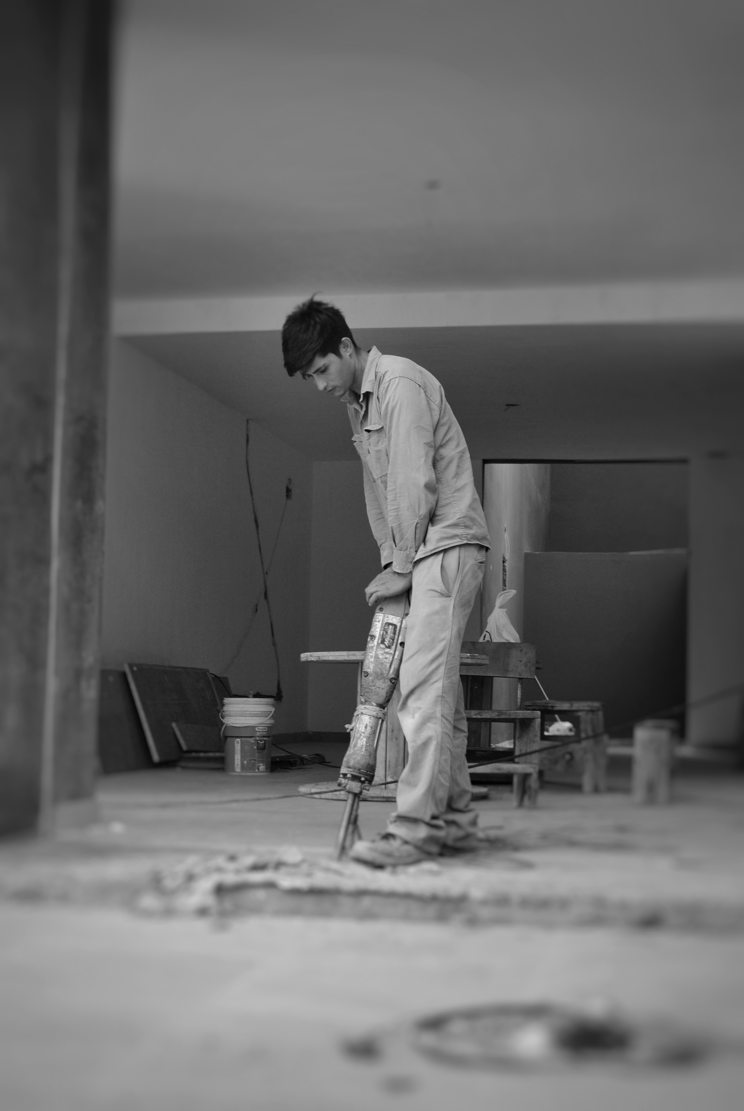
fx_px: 1576
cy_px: 556
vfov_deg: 38.8
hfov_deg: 26.6
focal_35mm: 51
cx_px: 372
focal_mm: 34
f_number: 5
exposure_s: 1/30
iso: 200
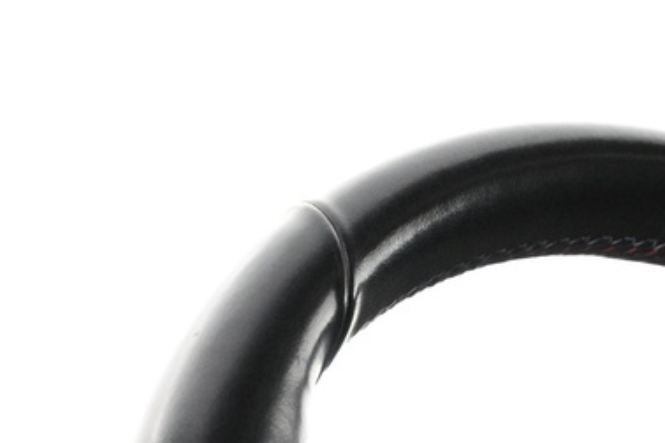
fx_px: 3144
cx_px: 739
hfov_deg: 11.9
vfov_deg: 7.8
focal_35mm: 170
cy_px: 786
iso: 1600
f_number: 4.5
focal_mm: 26.5
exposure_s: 1/13
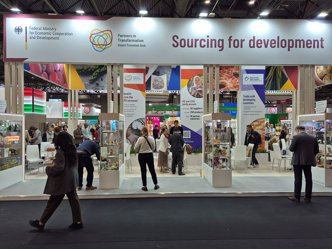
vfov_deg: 58.9
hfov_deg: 73.9
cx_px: 166
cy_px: 124
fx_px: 221
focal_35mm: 23
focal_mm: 5.4
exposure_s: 1/101
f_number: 1.8
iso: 25
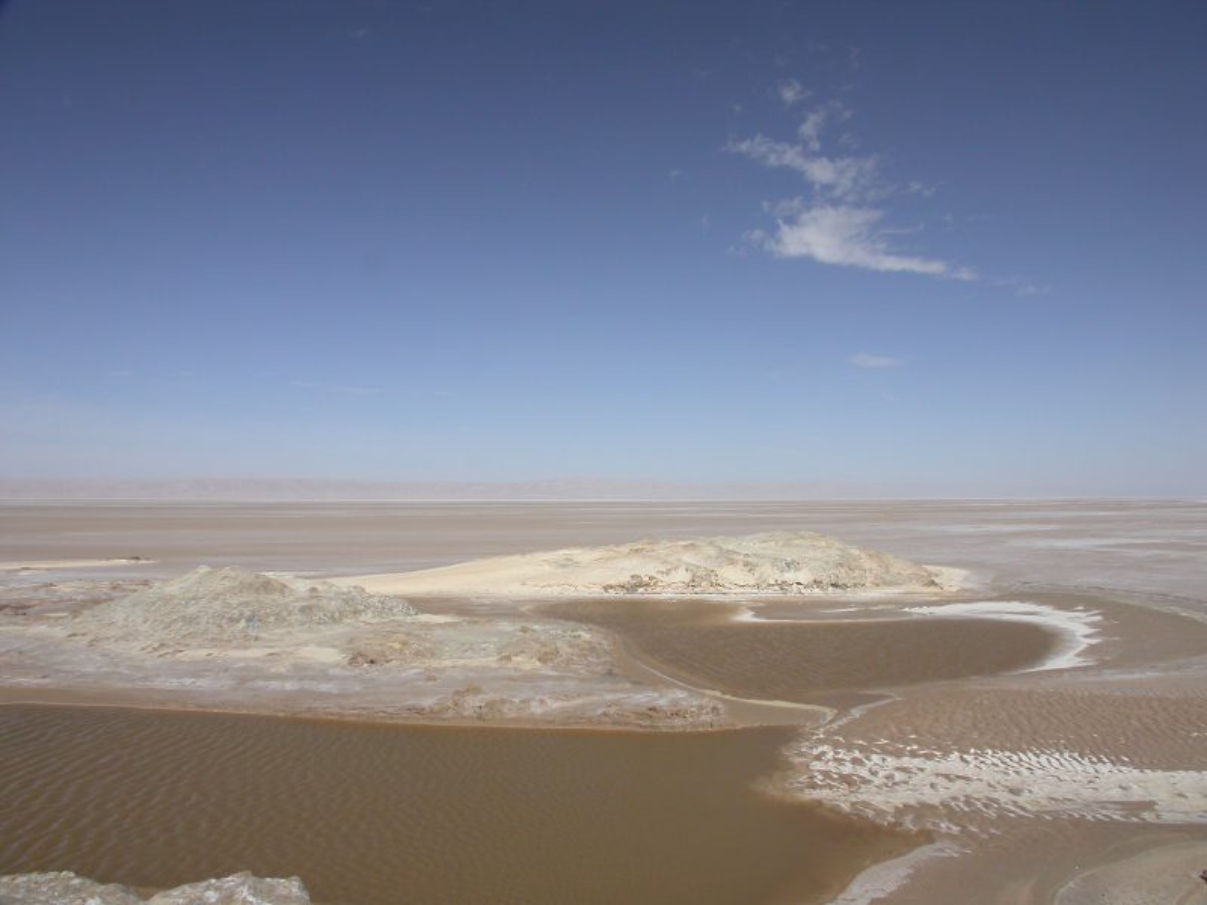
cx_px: 604
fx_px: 1325
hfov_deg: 49.0
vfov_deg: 37.7
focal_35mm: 38
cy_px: 452
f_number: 6
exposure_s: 1/220
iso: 100
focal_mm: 7.85
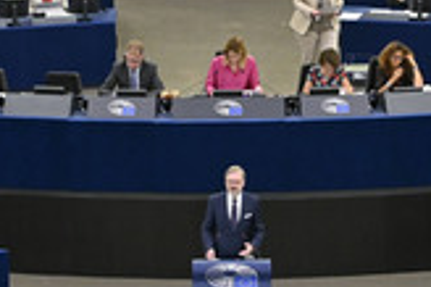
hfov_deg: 10.7
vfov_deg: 7.1
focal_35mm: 192
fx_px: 2296
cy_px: 47
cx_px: 212
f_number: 2.8
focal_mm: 70
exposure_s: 1/800
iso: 2500
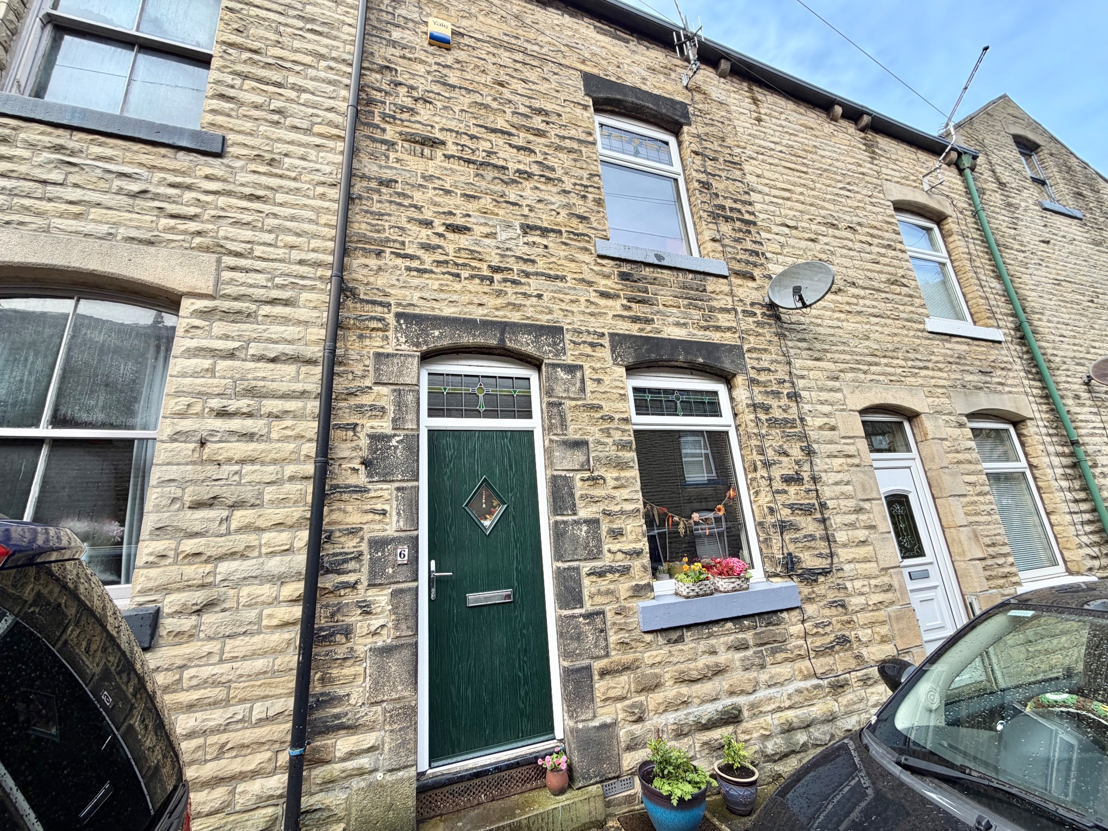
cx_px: 554
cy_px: 416
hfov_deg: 102.1
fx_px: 448
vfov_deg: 85.7
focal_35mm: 14
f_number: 2.2
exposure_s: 1/205
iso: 40
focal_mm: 2.22
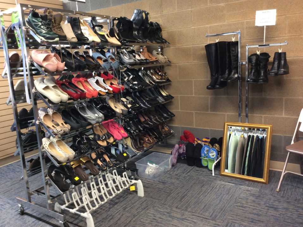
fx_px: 280
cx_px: 152
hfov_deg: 56.9
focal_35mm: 32
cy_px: 114
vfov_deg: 44.1
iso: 125
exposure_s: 1/24
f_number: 2.4
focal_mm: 3.3
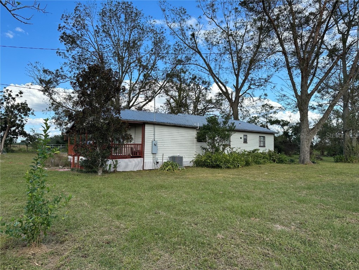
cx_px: 180
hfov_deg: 71.6
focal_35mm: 24
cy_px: 135
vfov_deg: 56.8
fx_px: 249
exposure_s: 1/1845
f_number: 1.78
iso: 80
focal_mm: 6.86
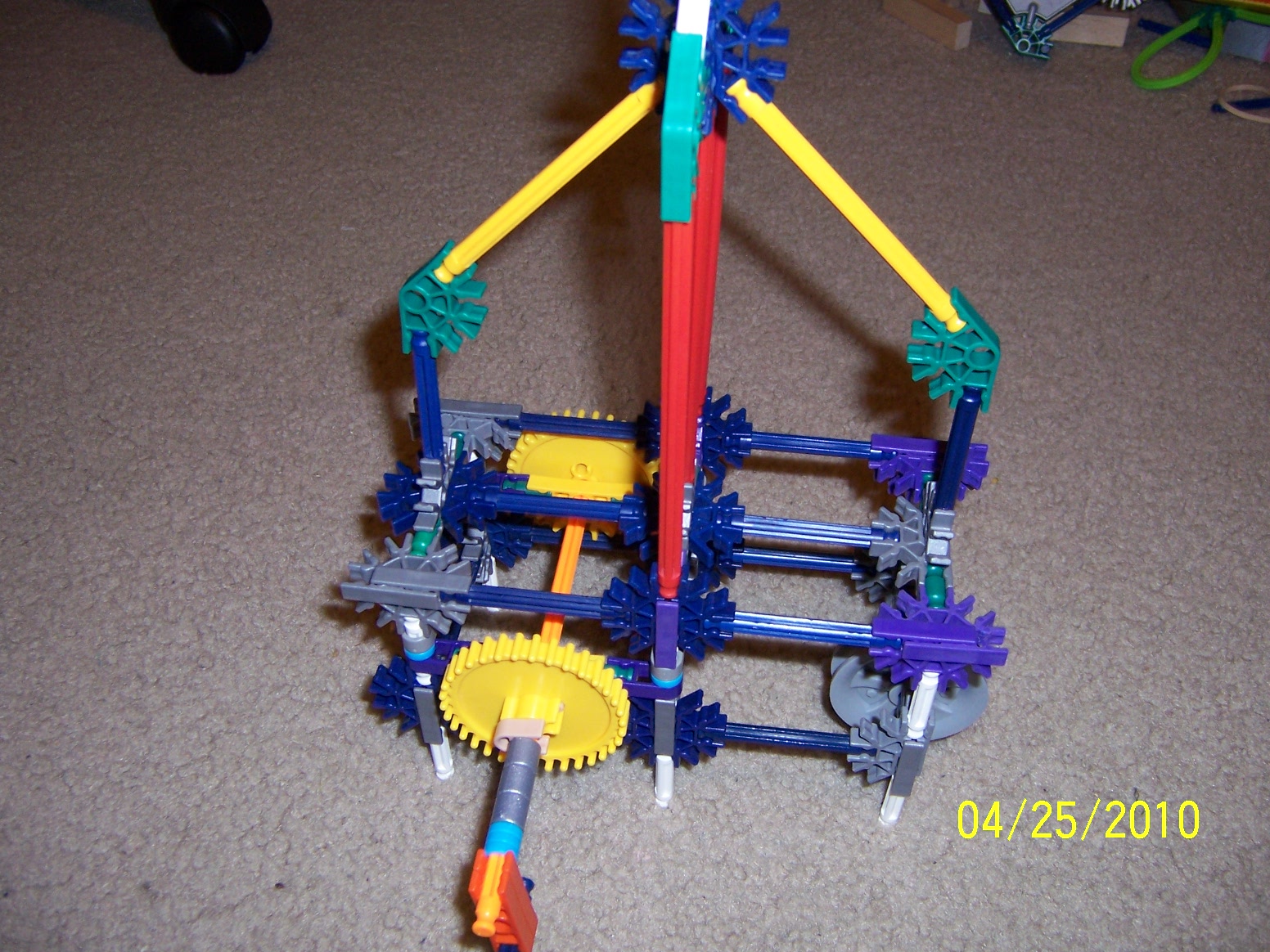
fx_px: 1211
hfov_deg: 55.4
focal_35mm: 33
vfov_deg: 42.9
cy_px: 476
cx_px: 635
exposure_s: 1/60
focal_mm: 5.5
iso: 140
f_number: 2.8
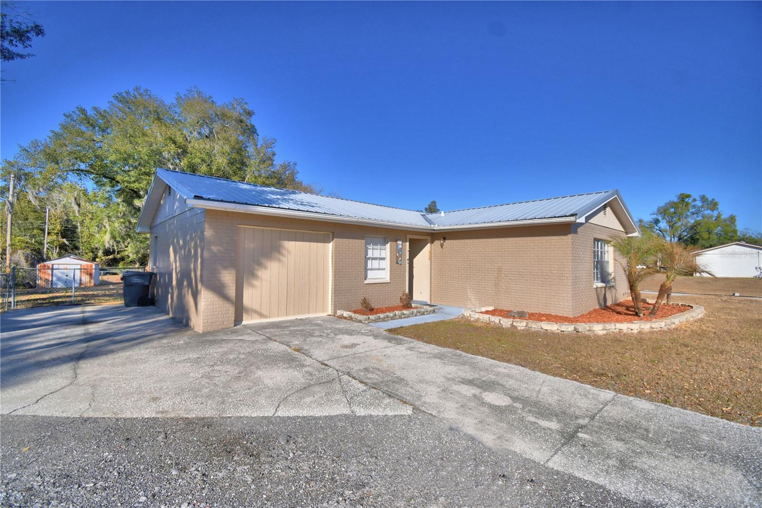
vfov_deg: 77.3
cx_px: 381
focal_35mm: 15
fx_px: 317
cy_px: 254
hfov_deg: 100.4
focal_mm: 10
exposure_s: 1/1600
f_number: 4.5
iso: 100
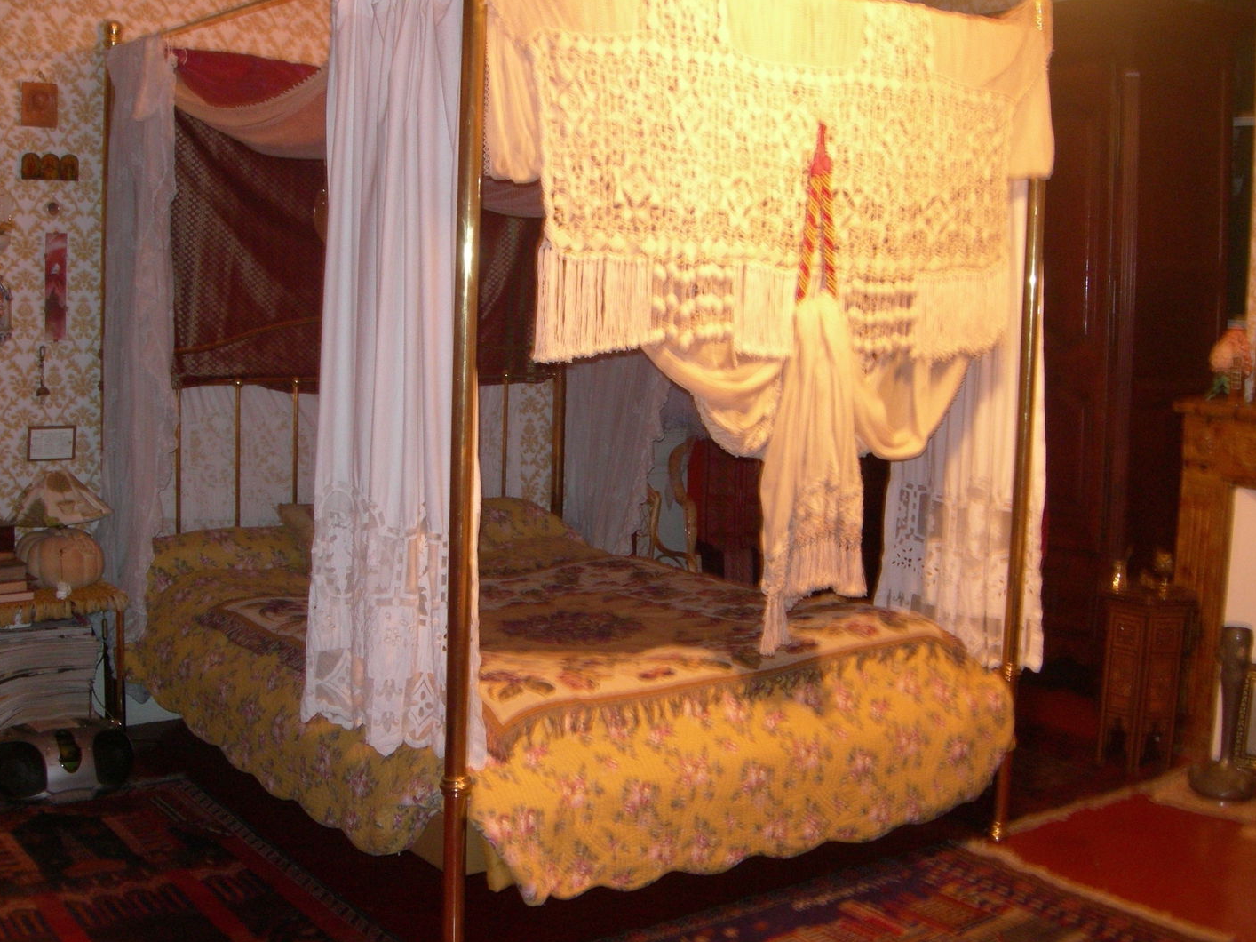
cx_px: 569
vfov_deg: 33.5
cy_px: 410
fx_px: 1560
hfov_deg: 43.8
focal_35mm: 43
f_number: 2.8
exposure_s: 1/4.2
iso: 200
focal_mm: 7.8
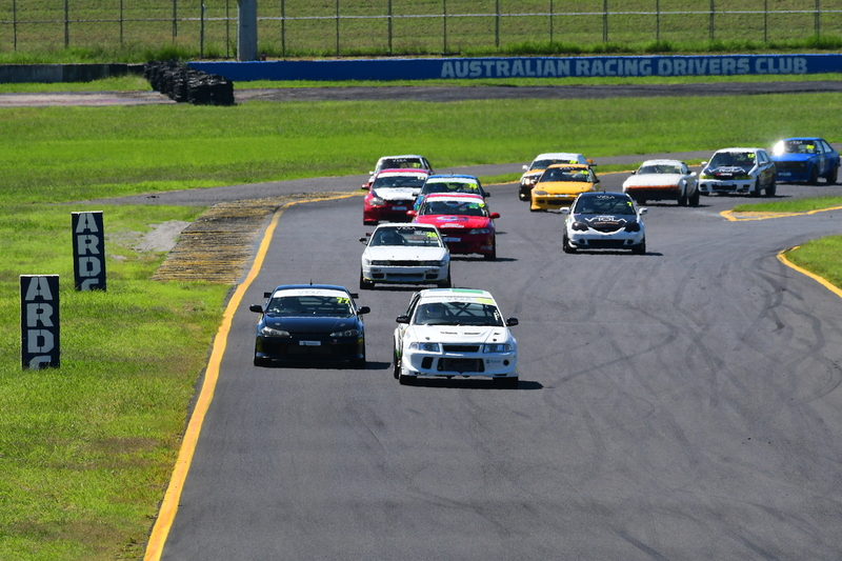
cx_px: 421
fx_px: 14731
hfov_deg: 3.3
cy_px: 280
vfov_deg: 2.2
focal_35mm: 630
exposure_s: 1/640
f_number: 13
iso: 500
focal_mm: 420
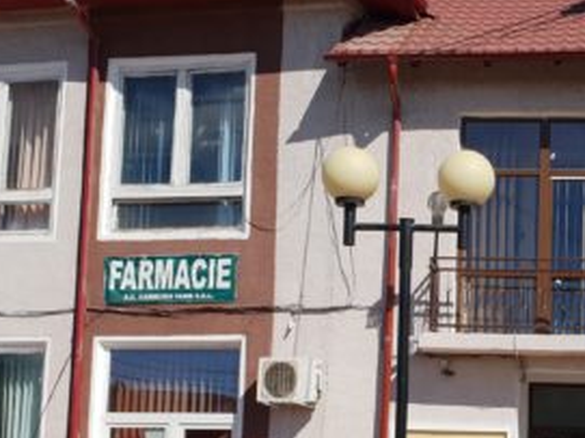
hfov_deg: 26.4
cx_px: 499
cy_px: 329
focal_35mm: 72
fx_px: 1216
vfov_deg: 20.3
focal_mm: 4.3
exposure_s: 1/2193
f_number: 2.4
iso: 50
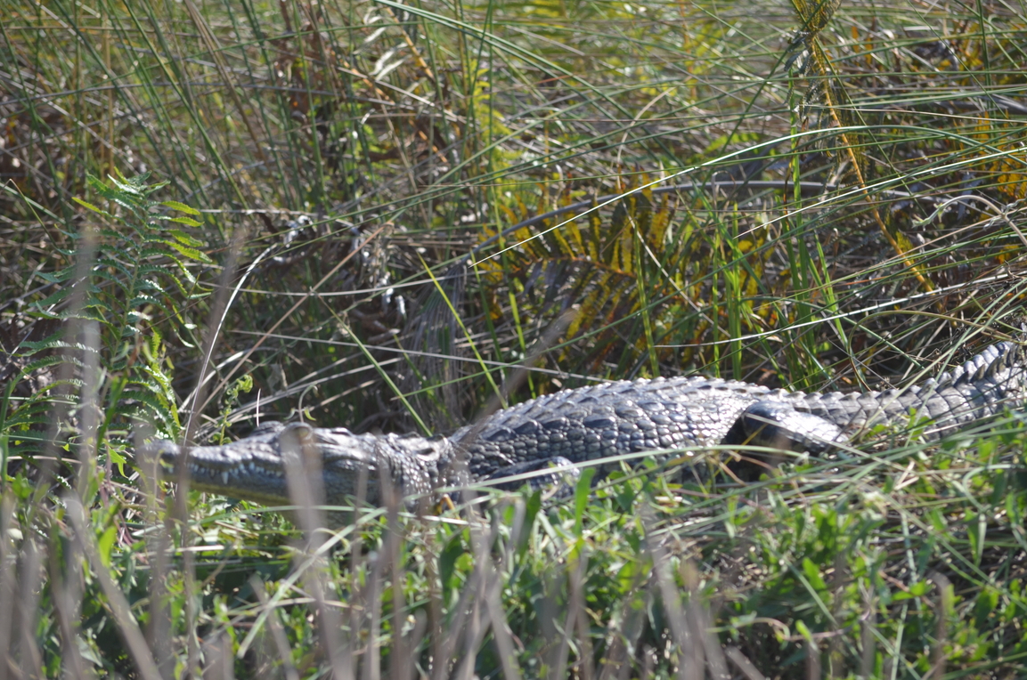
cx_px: 549
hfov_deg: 6.2
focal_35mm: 333
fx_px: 9481
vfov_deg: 4.1
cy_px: 357
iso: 200
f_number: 5.6
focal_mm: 200
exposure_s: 1/500
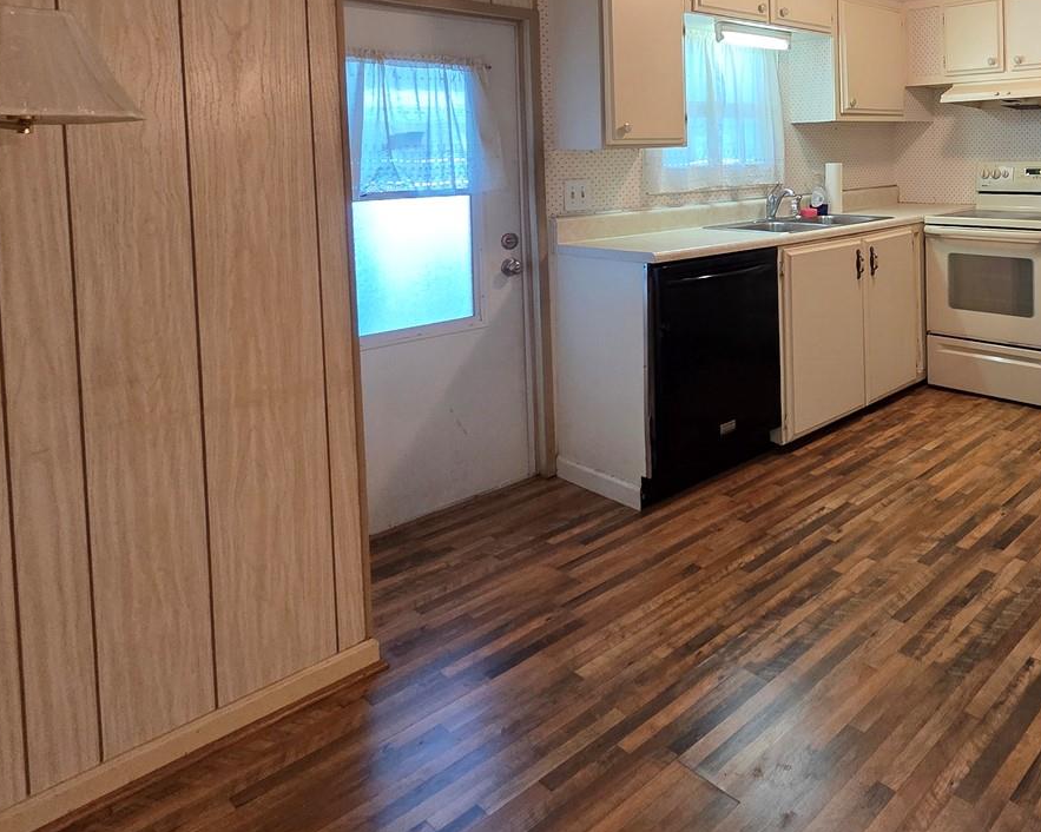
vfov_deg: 56.5
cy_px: 167
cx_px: 888
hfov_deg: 63.6
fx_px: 708
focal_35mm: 23
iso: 400
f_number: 2.2
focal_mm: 2.2
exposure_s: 1/60
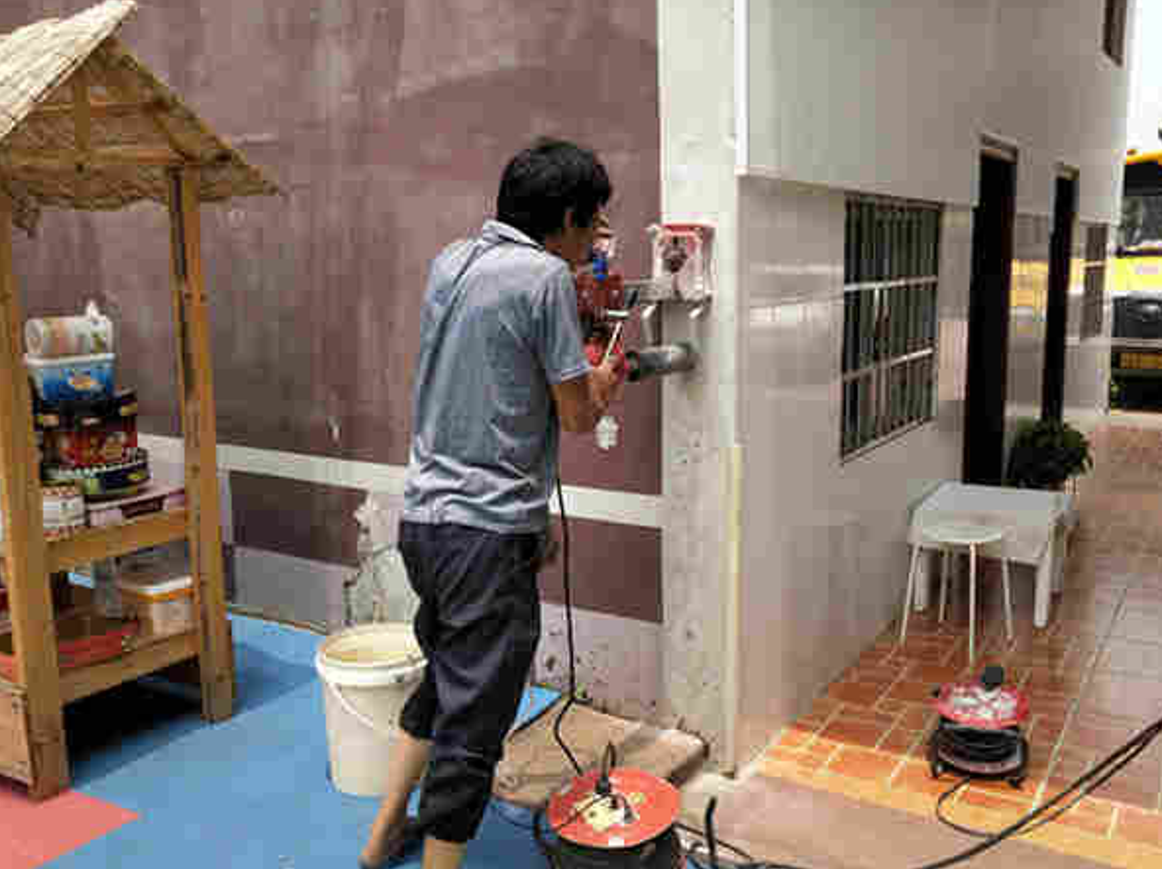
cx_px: 661
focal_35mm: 36
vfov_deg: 39.6
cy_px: 451
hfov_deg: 51.2
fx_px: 1207
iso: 70
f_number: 1.8
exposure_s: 1/1654
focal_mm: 3.95
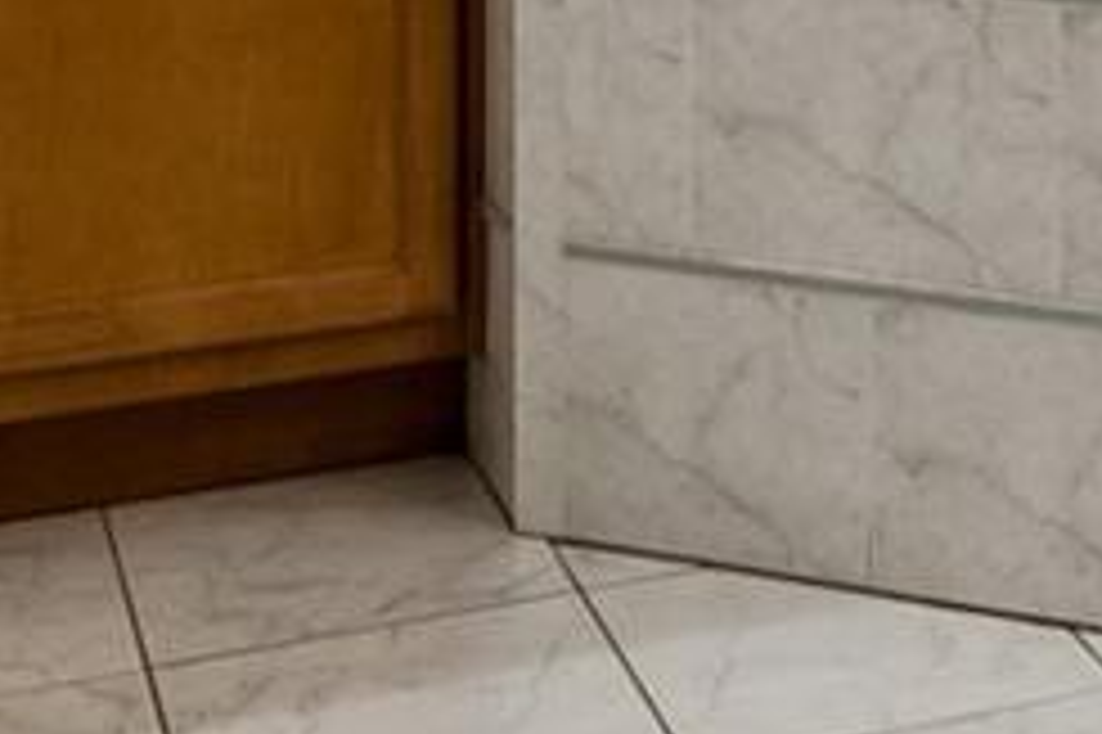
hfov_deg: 20.2
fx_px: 2998
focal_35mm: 98
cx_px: 1111
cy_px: -851
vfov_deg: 12.0
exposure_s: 1/8
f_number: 7.1
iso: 100
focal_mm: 10
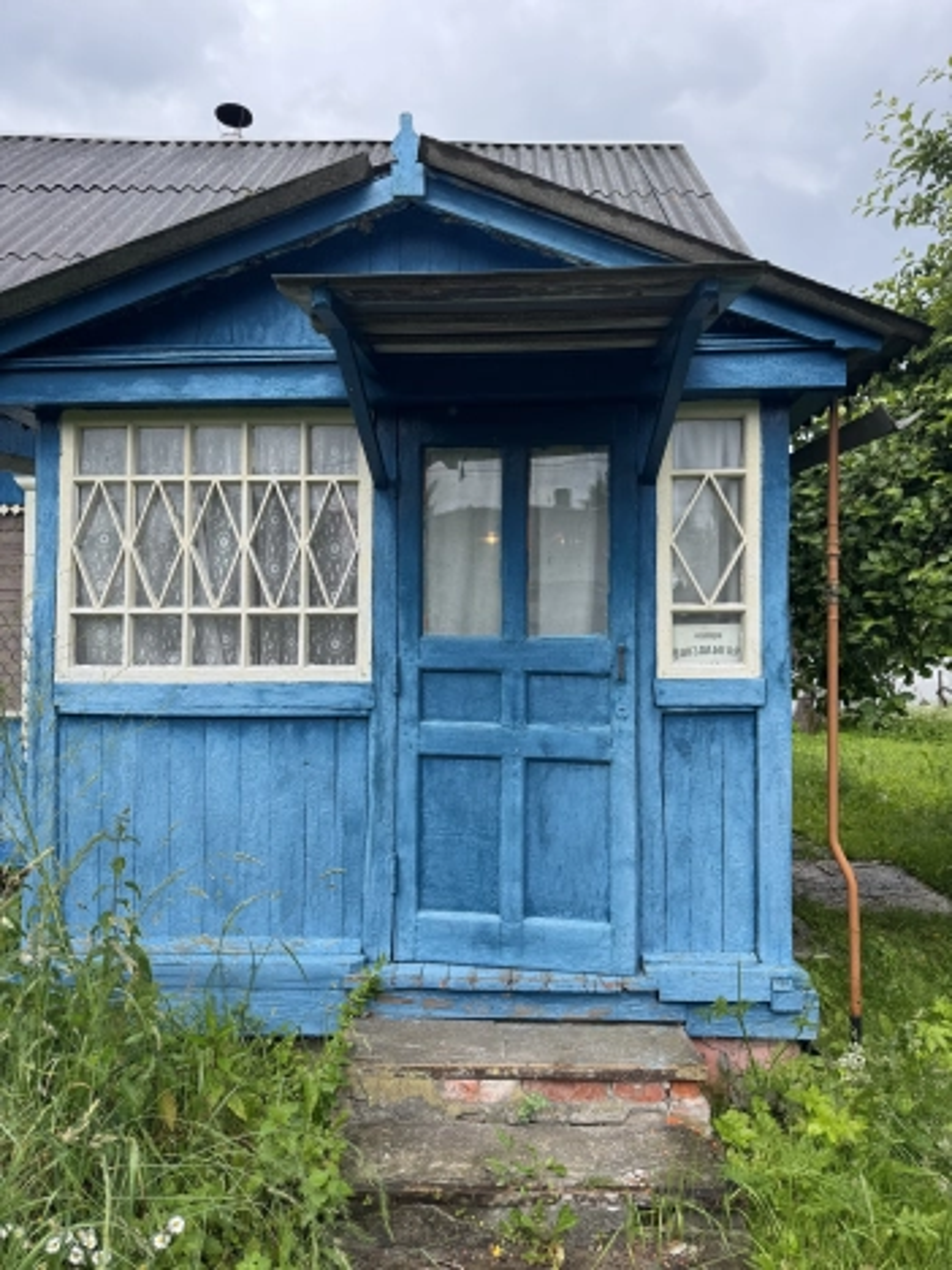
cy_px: 635
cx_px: 476
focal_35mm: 24
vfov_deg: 71.6
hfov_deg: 56.8
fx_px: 880
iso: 80
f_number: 1.78
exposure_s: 1/730
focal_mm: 6.76
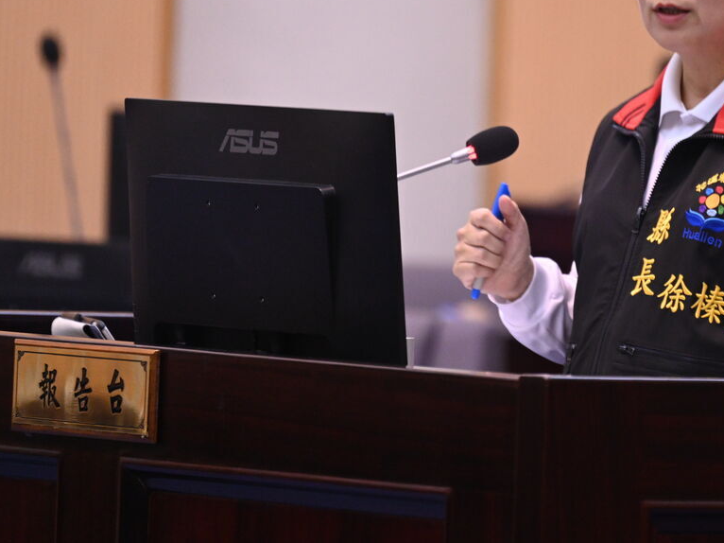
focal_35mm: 643
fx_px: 13444
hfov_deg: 3.1
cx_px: 541
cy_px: 155
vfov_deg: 2.3
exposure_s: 1/125
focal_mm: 400
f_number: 5.6
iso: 3200
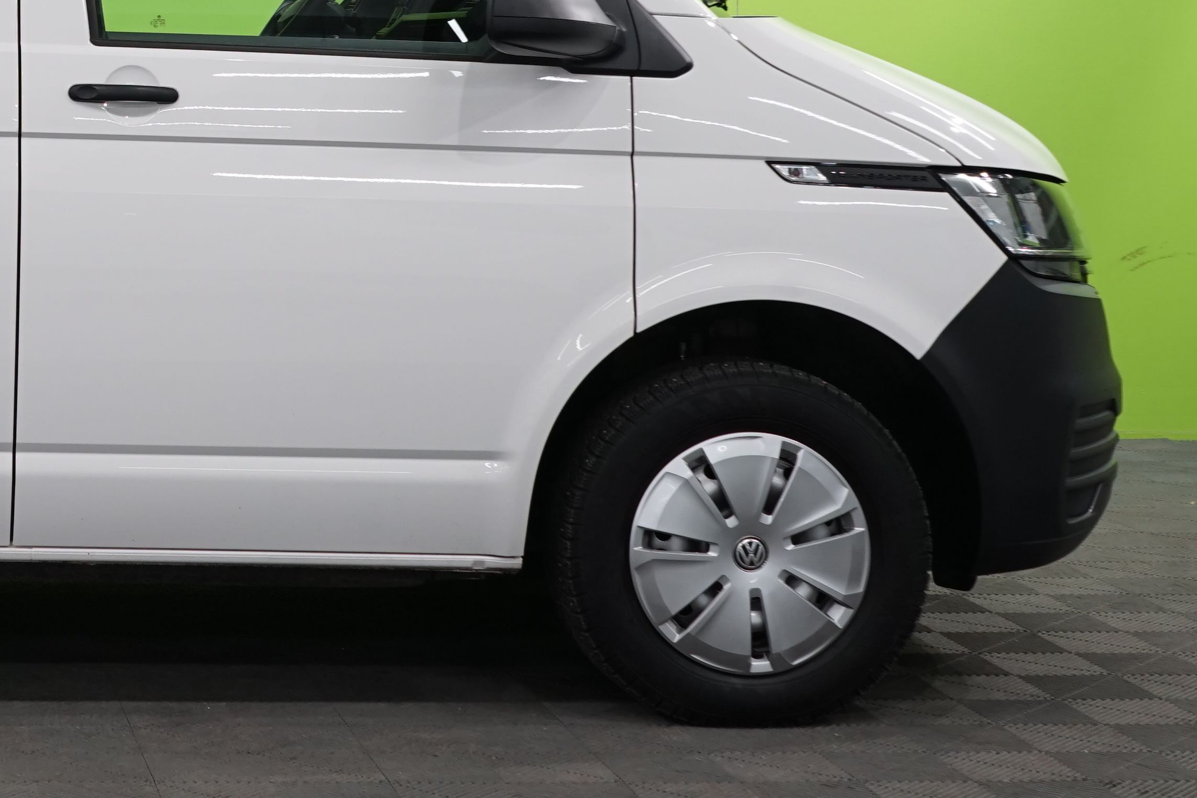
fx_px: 2793
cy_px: 3
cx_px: -155
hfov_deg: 22.7
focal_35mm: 84
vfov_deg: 16.0
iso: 500
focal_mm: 32
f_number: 9
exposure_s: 1/25
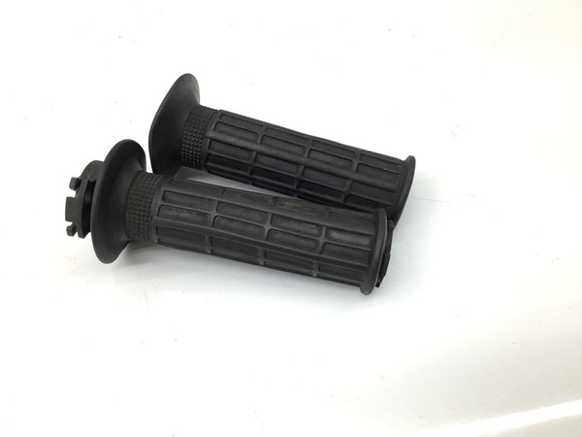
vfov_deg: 45.4
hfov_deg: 58.4
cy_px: 218
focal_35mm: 31
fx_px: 521
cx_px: 291
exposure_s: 1/100
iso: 40
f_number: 2.4
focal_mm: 3.3
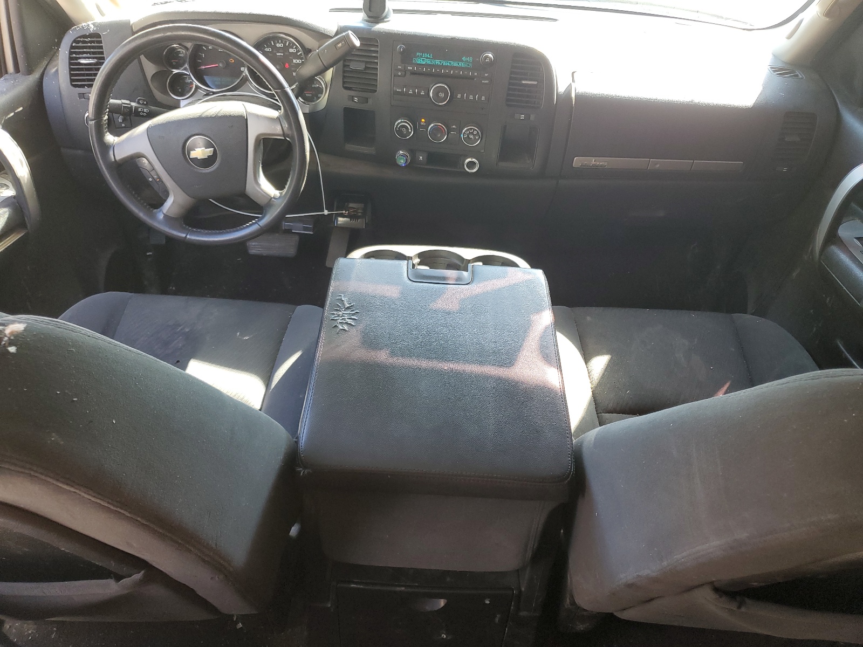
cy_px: 324
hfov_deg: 67.3
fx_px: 648
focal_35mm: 26
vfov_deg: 53.1
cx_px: 432
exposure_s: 1/120
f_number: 1.5
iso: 75
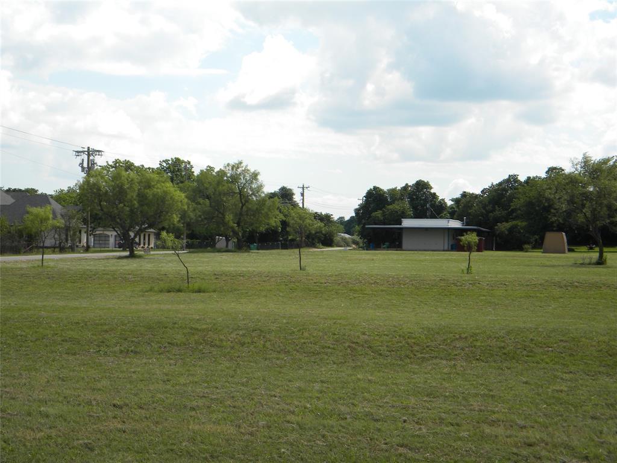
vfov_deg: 26.1
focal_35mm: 56
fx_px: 998
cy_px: 232
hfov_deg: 34.3
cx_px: 308
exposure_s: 1/750
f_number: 4.1
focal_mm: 10.1
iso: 80
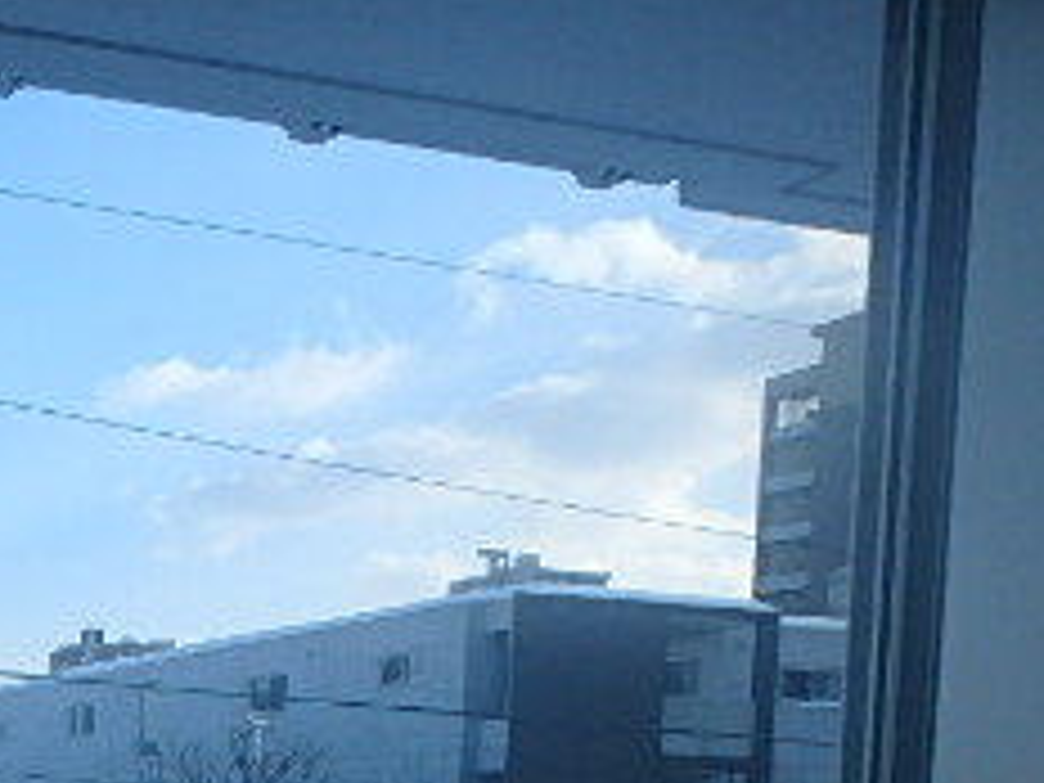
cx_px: -162
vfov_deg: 22.4
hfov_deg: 29.3
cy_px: 1035
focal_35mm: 58
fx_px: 1749
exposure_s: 1/640
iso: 125
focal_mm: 3.7
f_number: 3.5
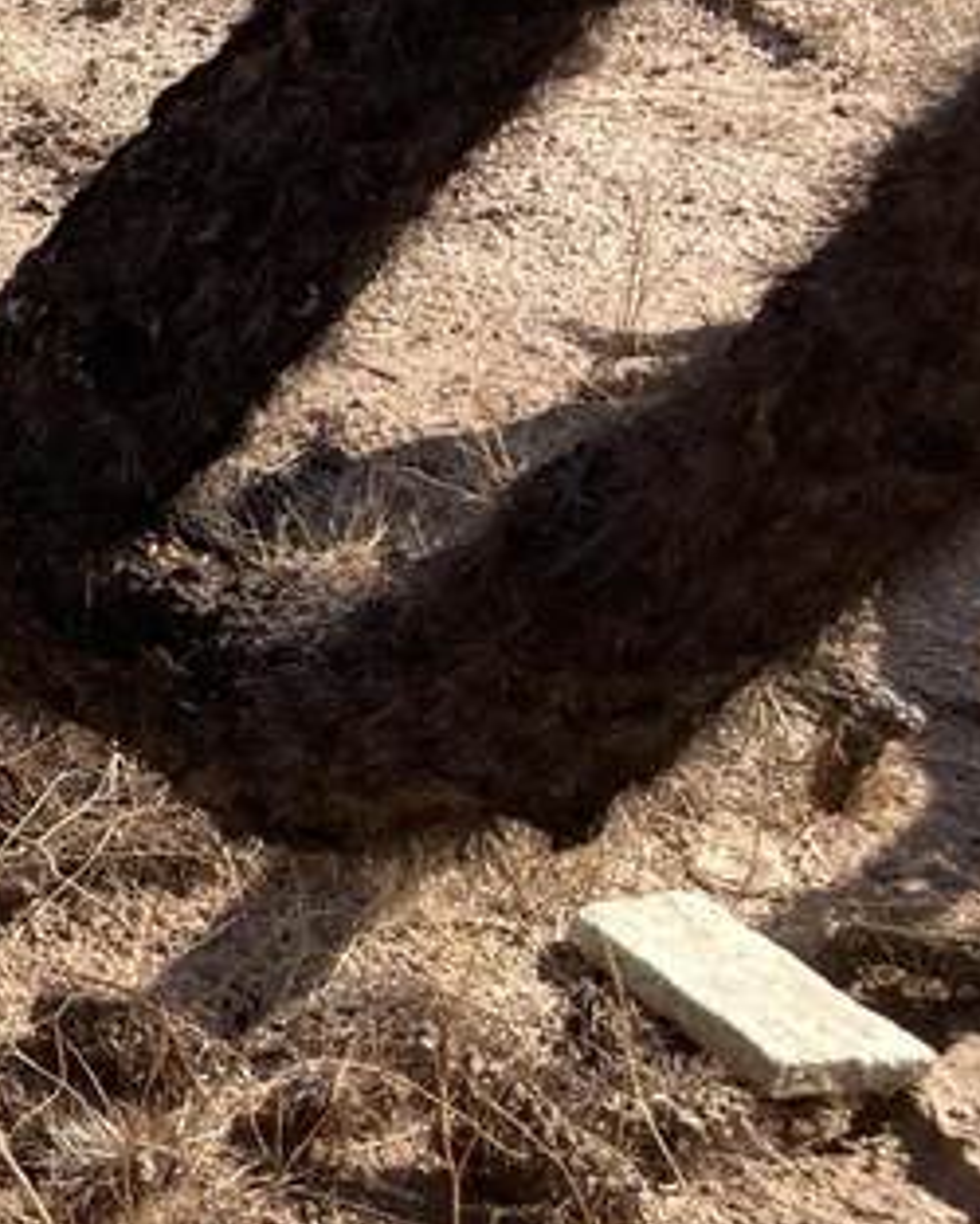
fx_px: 4057
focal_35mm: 112
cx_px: -1239
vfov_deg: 17.1
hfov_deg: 11.7
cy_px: 514
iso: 20
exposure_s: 1/1919
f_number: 1.8
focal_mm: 3.99
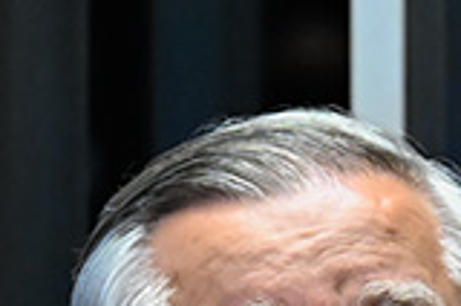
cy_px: 753
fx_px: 11004
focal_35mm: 861
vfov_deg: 1.6
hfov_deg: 2.4
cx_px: 109
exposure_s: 1/80
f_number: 6.3
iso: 6400
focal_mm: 160
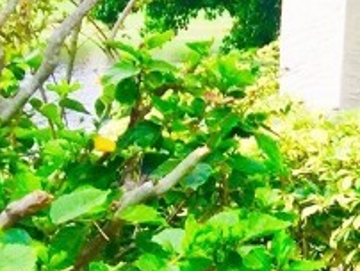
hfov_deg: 11.2
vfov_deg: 10.1
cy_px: 50
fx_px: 1531
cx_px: 861
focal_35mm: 147
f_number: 2.2
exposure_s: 1/233
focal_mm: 4.15
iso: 32
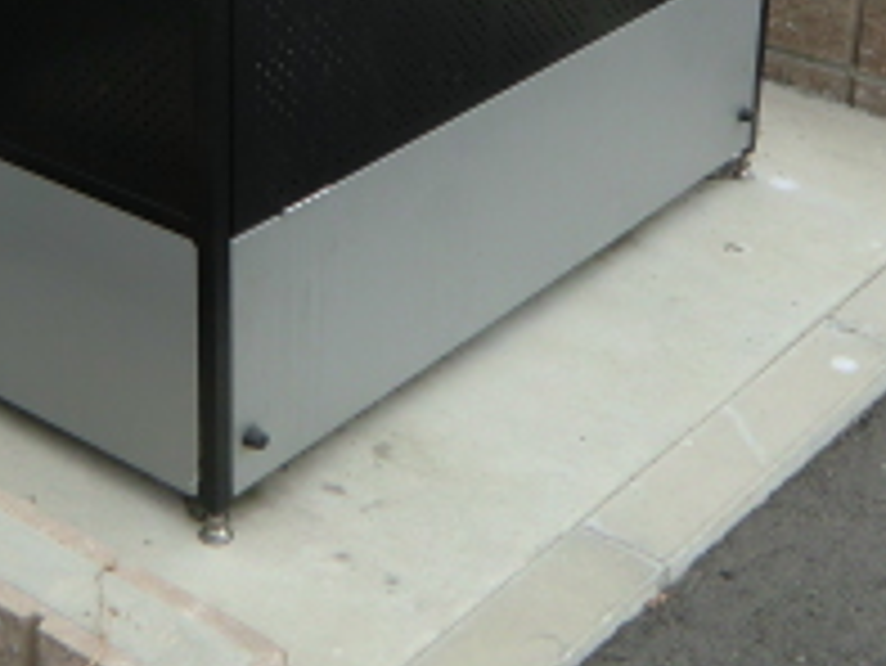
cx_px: 333
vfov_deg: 18.3
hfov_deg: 24.9
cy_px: -36
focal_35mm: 78
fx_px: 1998
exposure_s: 1/320
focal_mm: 4.3
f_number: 3.2
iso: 64
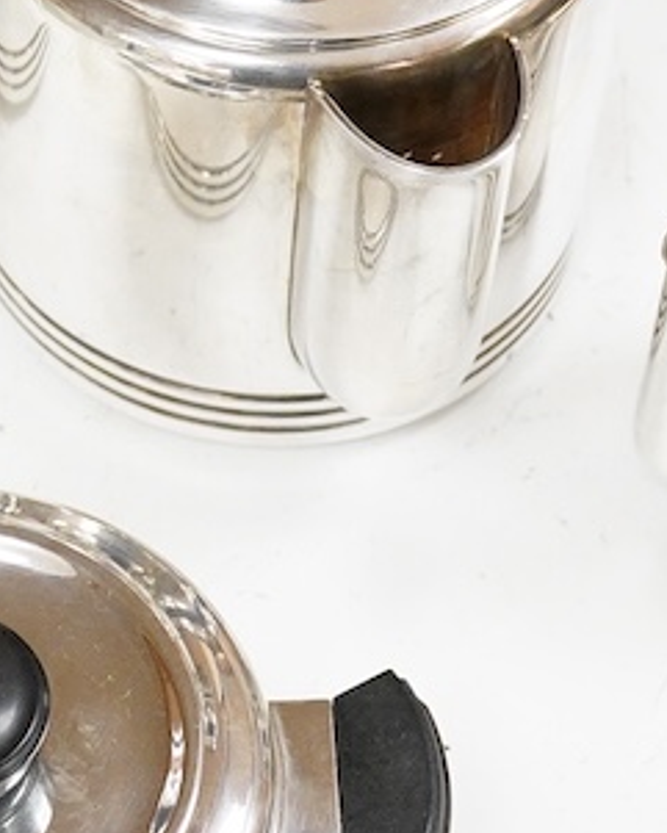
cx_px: 112
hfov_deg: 9.8
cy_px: 208
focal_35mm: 158
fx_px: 3897
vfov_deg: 12.2
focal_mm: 30
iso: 3200
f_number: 7.1
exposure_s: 1/200
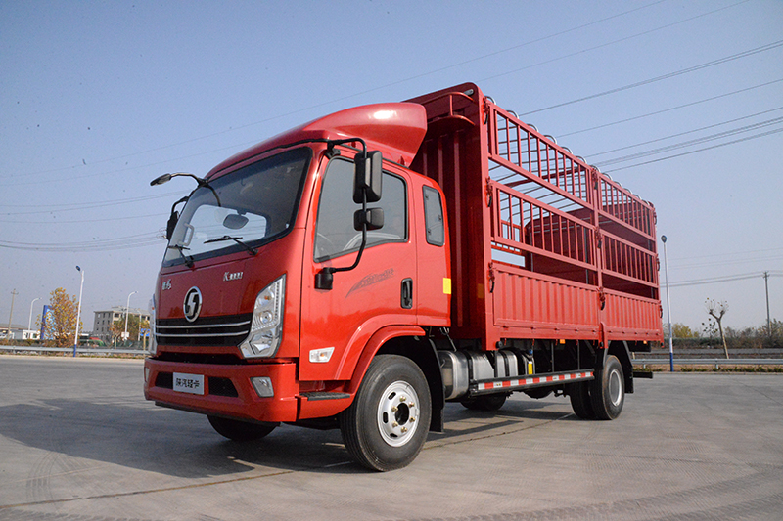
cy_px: 260
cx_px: 392
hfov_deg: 73.8
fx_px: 522
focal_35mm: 24
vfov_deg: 53.1
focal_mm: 24
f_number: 22
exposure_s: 1/3200
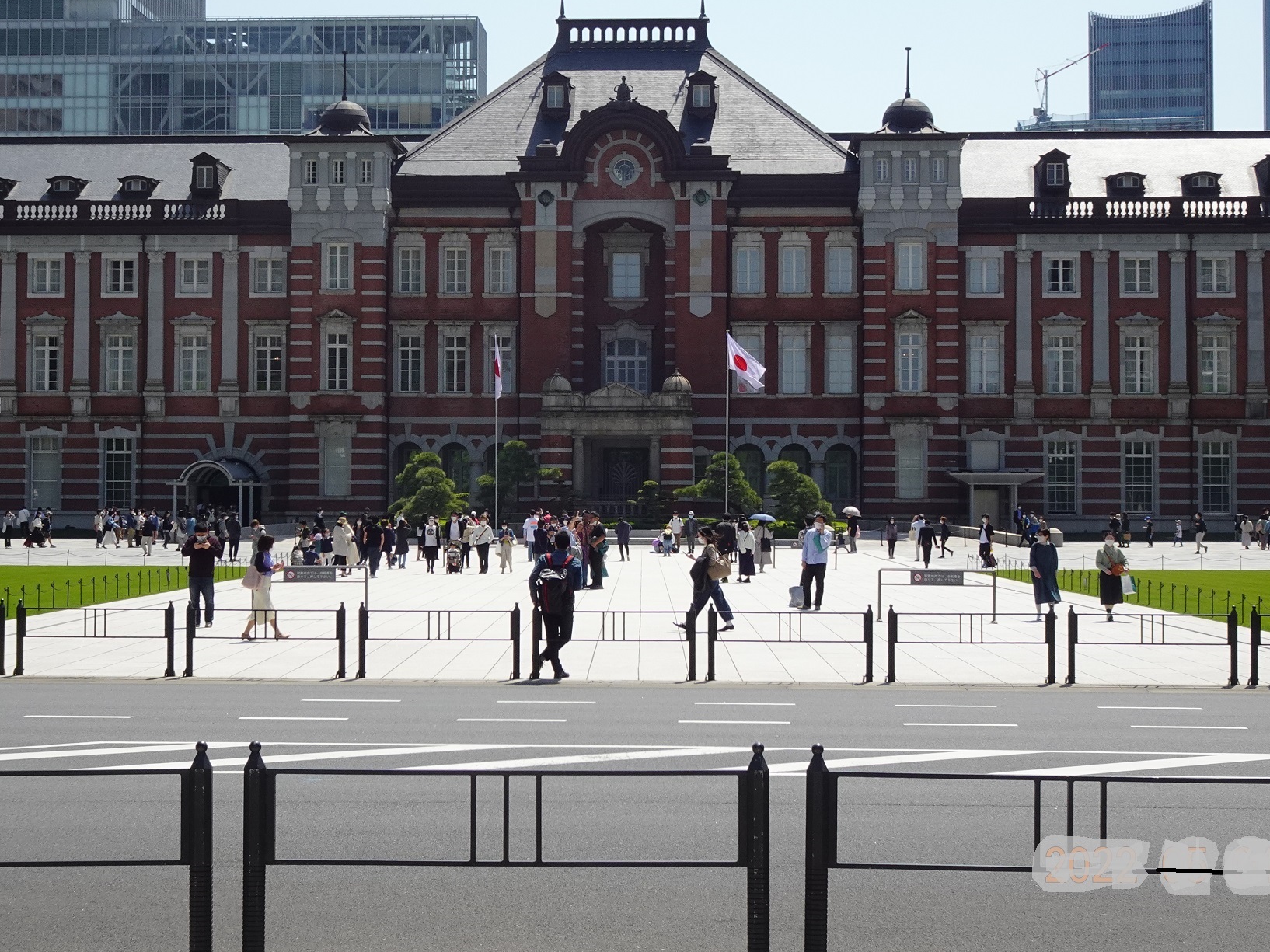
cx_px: 603
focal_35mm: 71
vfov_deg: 20.7
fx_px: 2604
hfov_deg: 27.4
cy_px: 387
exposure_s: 1/640
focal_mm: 9.24
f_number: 4.5
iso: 80
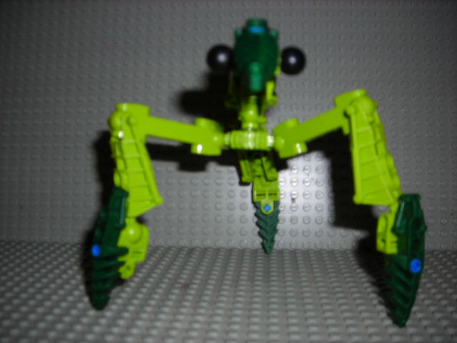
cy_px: 172
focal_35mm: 38
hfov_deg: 49.0
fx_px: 502
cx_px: 228
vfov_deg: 37.7
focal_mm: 6.3
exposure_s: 1/60.1
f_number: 3.2
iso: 50
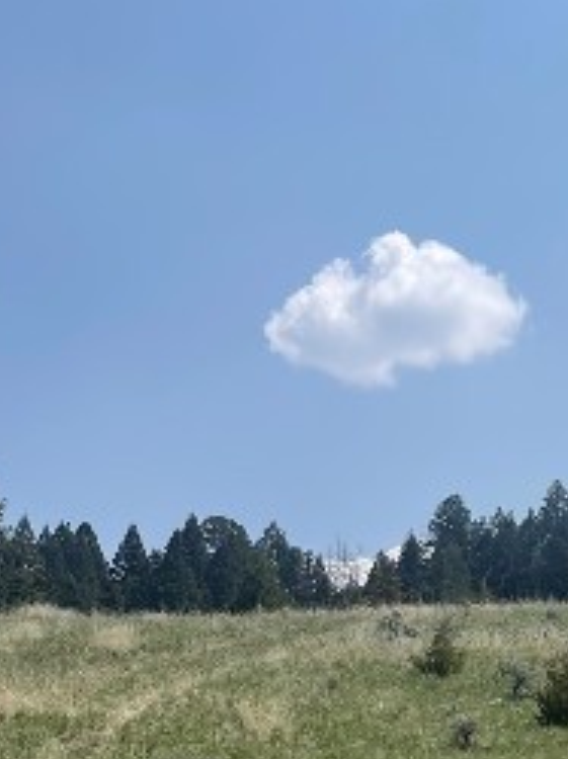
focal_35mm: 80
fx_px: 1753
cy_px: 744
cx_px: 207
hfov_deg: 18.4
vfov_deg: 23.5
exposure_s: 1/5618
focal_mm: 5.1
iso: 32
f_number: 1.6
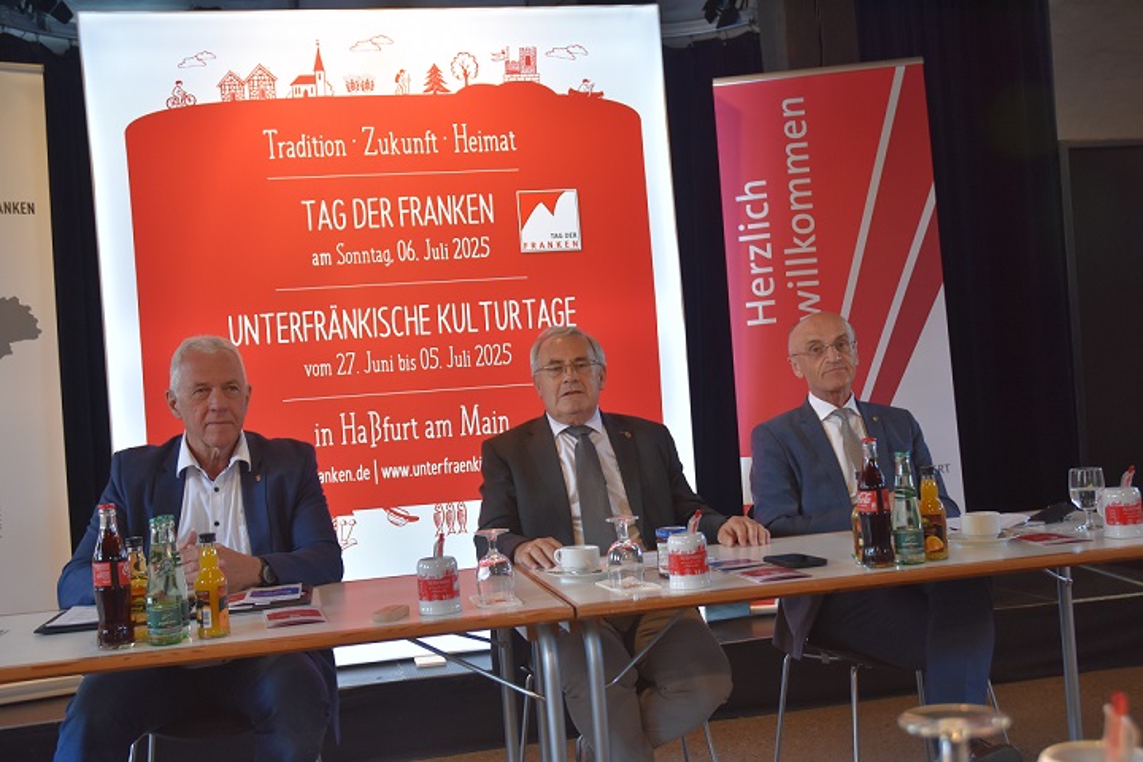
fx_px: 1286
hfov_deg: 47.9
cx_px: 572
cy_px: 381
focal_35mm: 40
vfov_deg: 33.0
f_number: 4
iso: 900
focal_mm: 27
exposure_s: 1/60
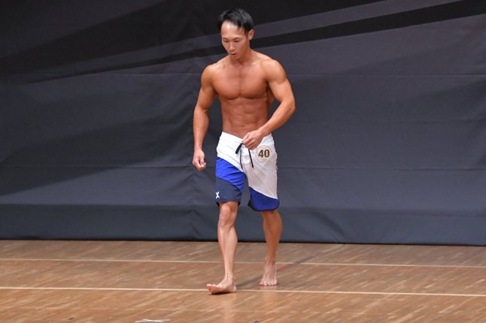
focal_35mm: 342
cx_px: 255
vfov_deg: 4.0
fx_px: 4614
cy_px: 140
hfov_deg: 6.0
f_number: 5.6
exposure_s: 1/400
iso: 6400
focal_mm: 190
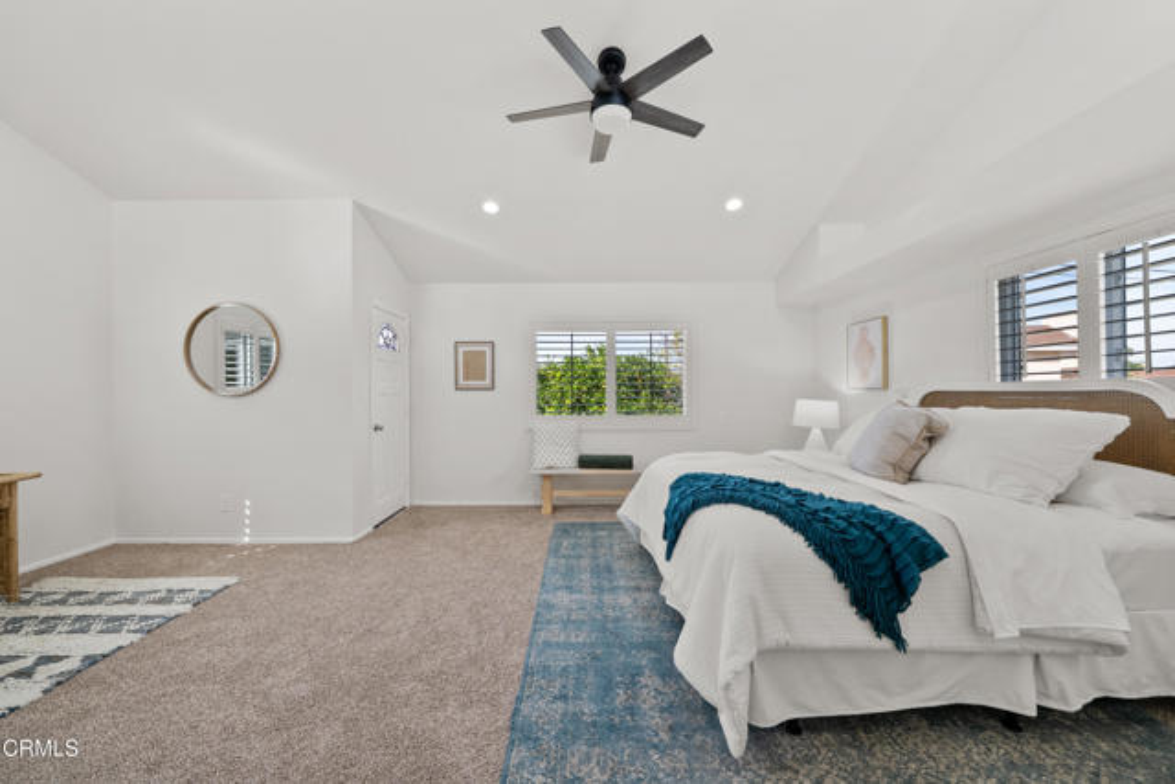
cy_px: 392
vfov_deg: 85.5
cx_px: 588
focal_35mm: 13
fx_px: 424
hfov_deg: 108.3
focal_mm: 13
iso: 250
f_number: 9
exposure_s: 1/13
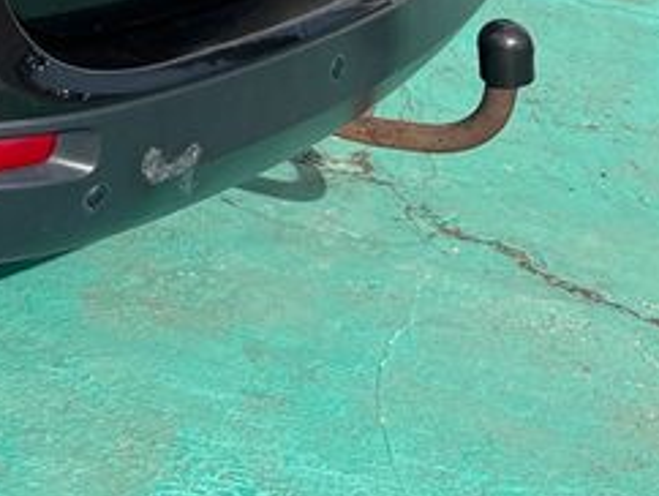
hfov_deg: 15.3
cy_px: -401
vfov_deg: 12.3
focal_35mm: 110
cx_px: -542
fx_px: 2096
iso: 50
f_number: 1.6
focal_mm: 5.1
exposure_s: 1/4651
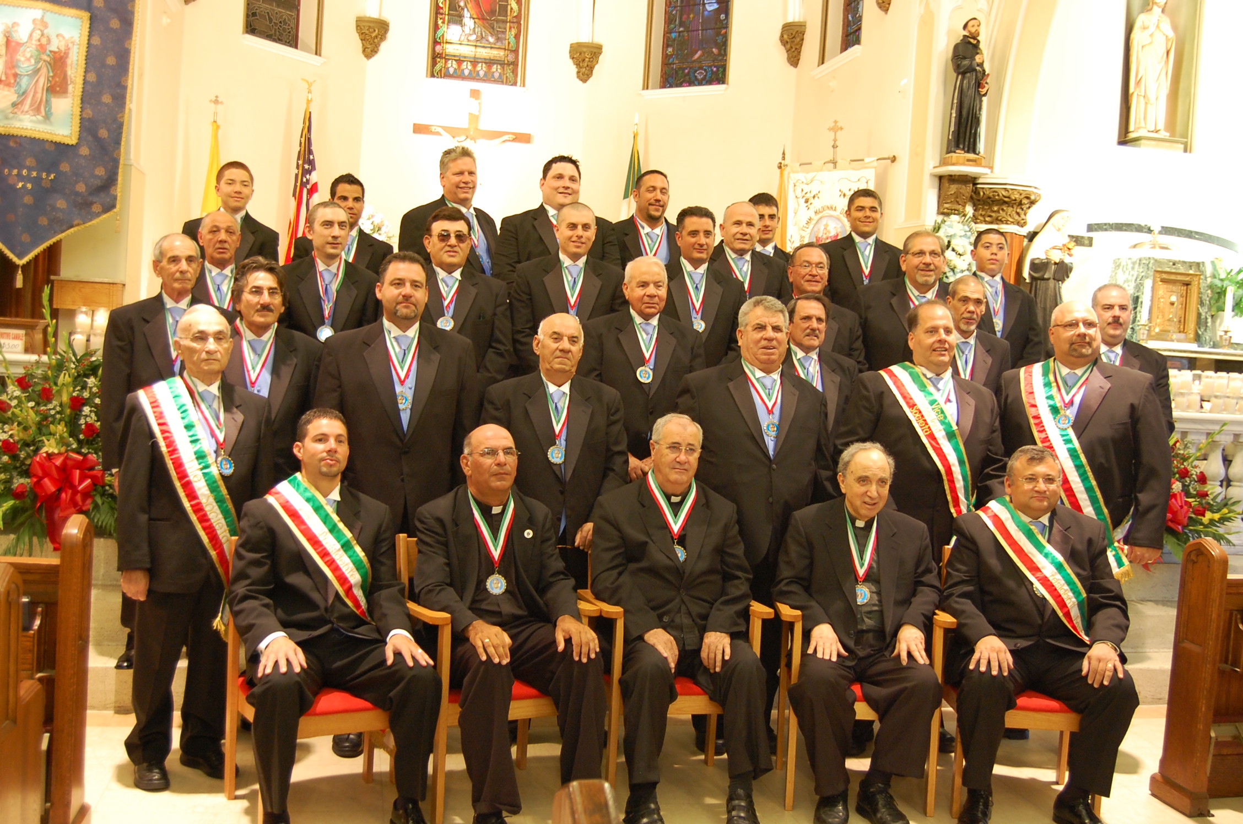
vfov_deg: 34.1
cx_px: 622
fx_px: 1344
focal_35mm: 39
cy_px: 412
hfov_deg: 49.6
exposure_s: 1/8
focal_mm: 26
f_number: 4
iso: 800
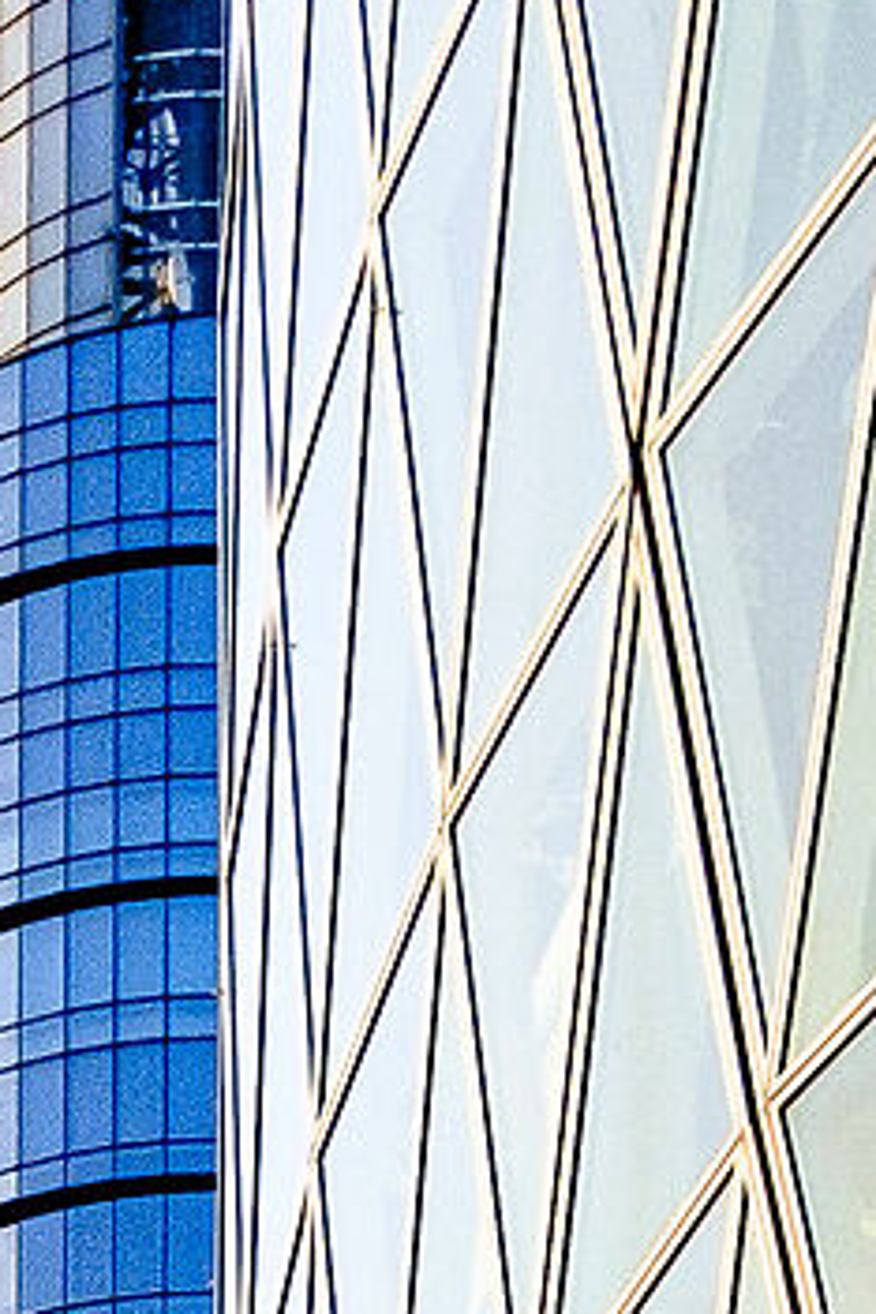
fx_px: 15949
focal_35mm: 437
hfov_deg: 3.1
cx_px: -711
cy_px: 2703
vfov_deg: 4.6
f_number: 4
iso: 400
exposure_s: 1/640
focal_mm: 42.9
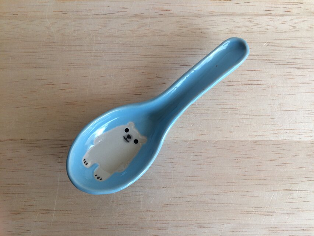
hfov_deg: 61.7
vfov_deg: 48.2
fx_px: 263
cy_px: 118
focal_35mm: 29
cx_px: 157
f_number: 2.2
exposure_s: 1/60
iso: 40
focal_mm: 4.15
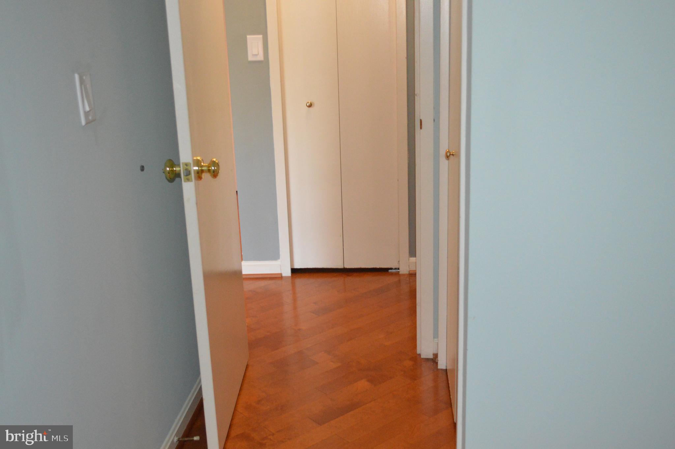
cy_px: 224
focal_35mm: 39
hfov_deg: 49.6
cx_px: 338
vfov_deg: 34.1
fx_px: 730
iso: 2500
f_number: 4.2
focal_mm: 26
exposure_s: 1/60
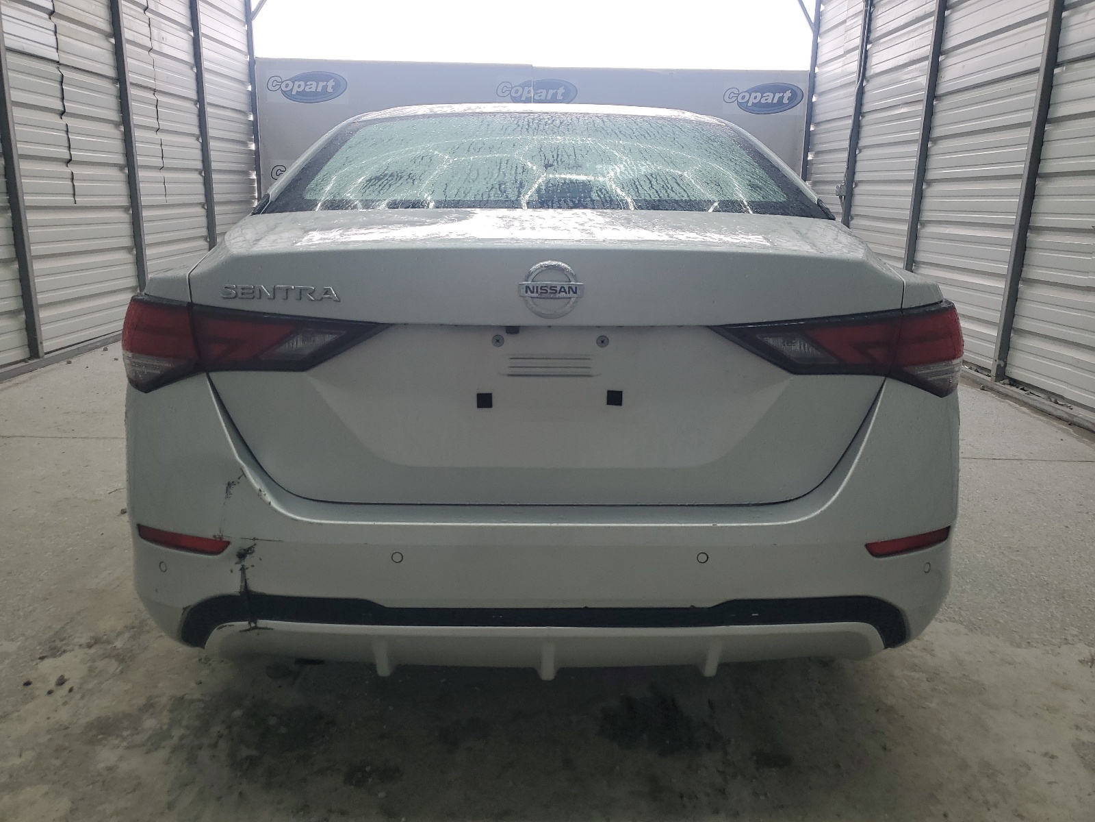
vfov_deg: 53.1
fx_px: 822
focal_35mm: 26
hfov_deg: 67.3
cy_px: 411
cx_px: 548
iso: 50
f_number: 1.5
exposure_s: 1/167
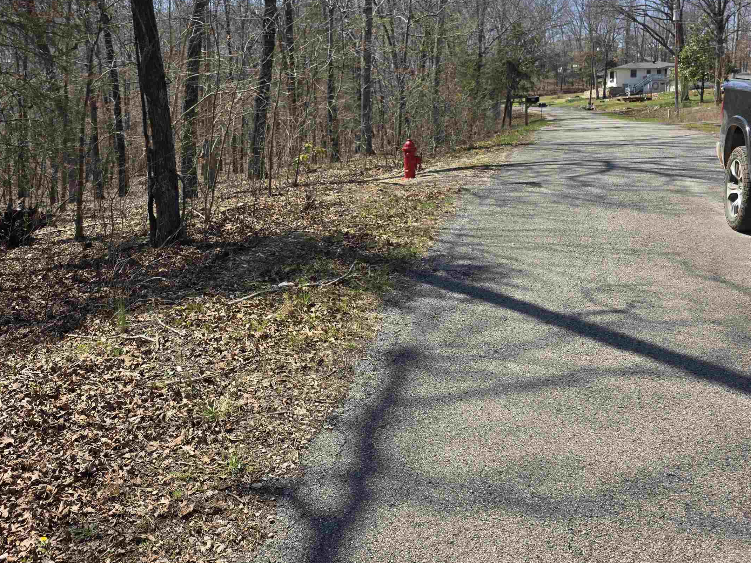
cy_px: 191
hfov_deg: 54.3
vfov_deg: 42.4
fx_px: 716
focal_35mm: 33
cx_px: 254
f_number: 1.7
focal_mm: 6.3
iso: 80
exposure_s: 1/3246
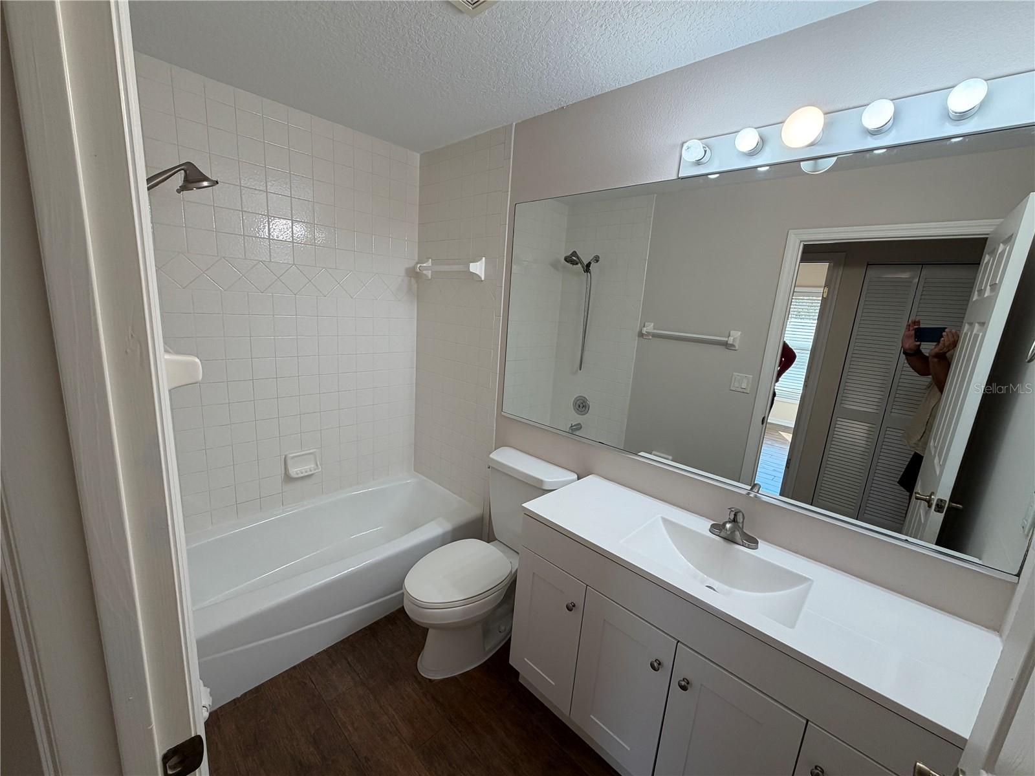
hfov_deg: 102.1
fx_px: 419
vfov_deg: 85.7
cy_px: 388
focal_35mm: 14
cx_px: 518
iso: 100
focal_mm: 2.22
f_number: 2.2
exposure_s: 1/120
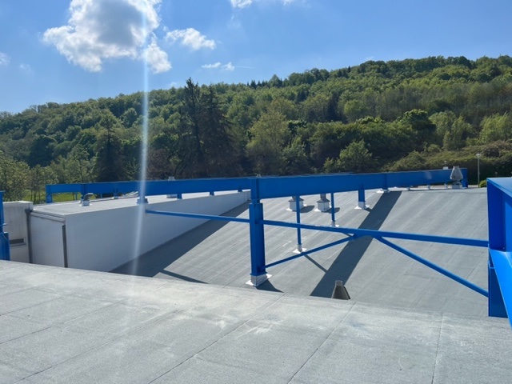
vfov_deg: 53.1
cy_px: 192
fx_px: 385
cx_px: 256
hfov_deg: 67.3
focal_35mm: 26
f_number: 1.6
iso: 50
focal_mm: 5.1
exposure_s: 1/6173
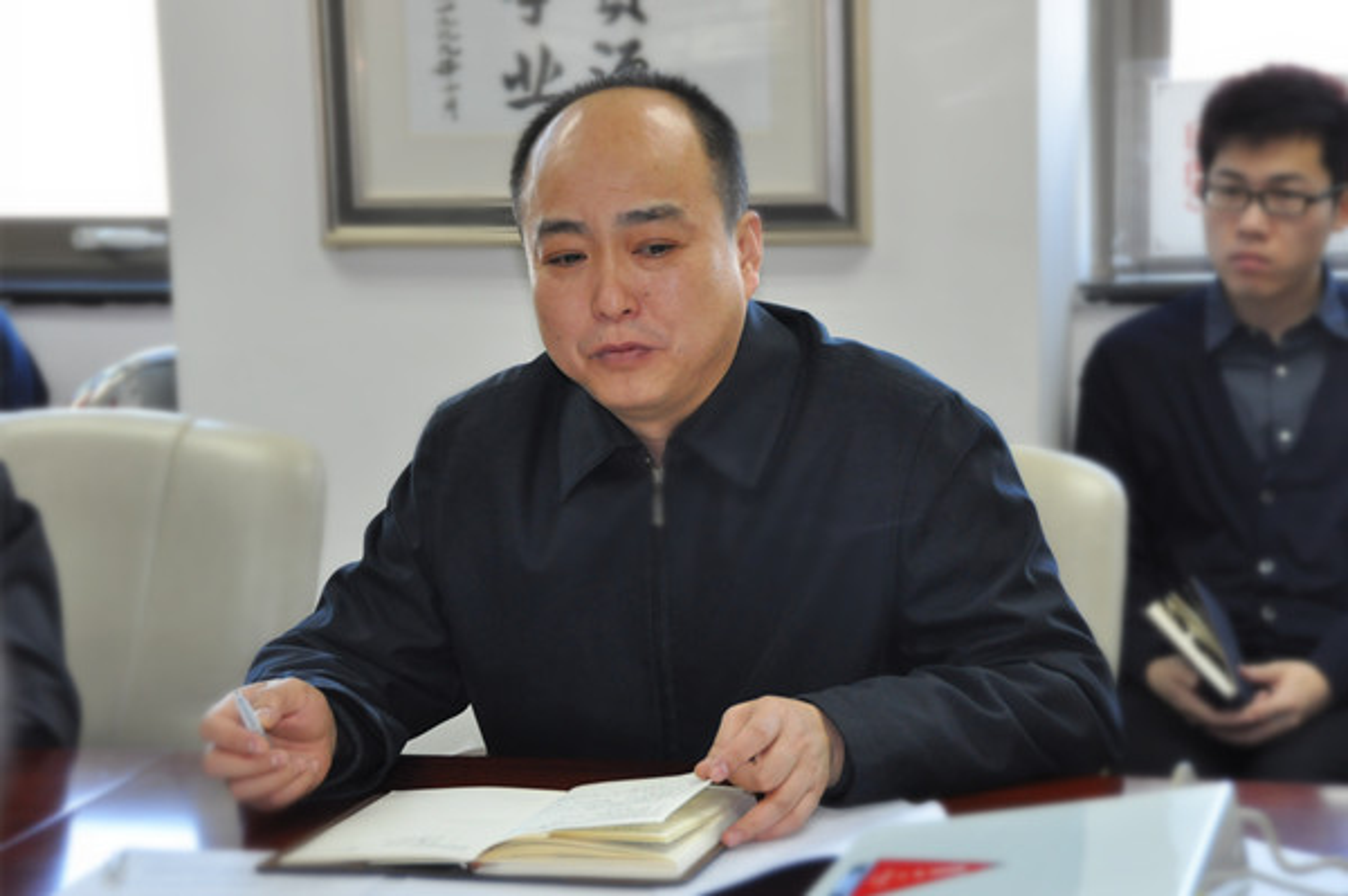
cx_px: 674
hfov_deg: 29.3
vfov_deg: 19.7
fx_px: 2581
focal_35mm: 69
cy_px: 448
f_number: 4.5
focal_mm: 46
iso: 800
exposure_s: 1/80
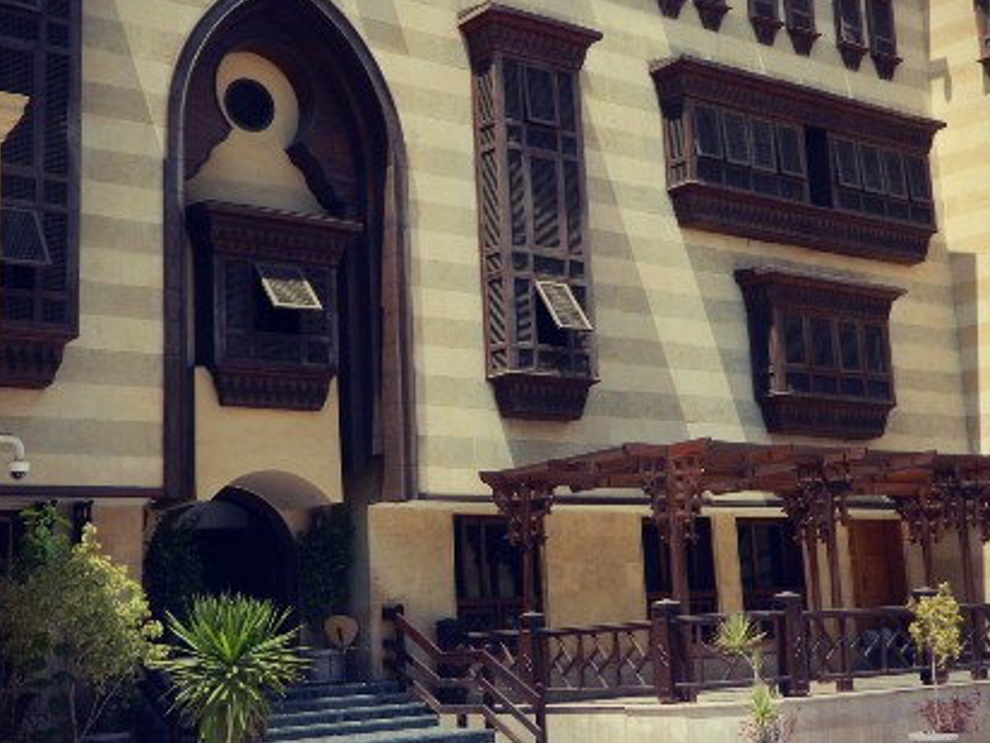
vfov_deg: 28.5
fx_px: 1459
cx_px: 536
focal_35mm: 51
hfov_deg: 37.5
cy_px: 325
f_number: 3.3
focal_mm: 6.2
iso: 80
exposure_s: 1/800
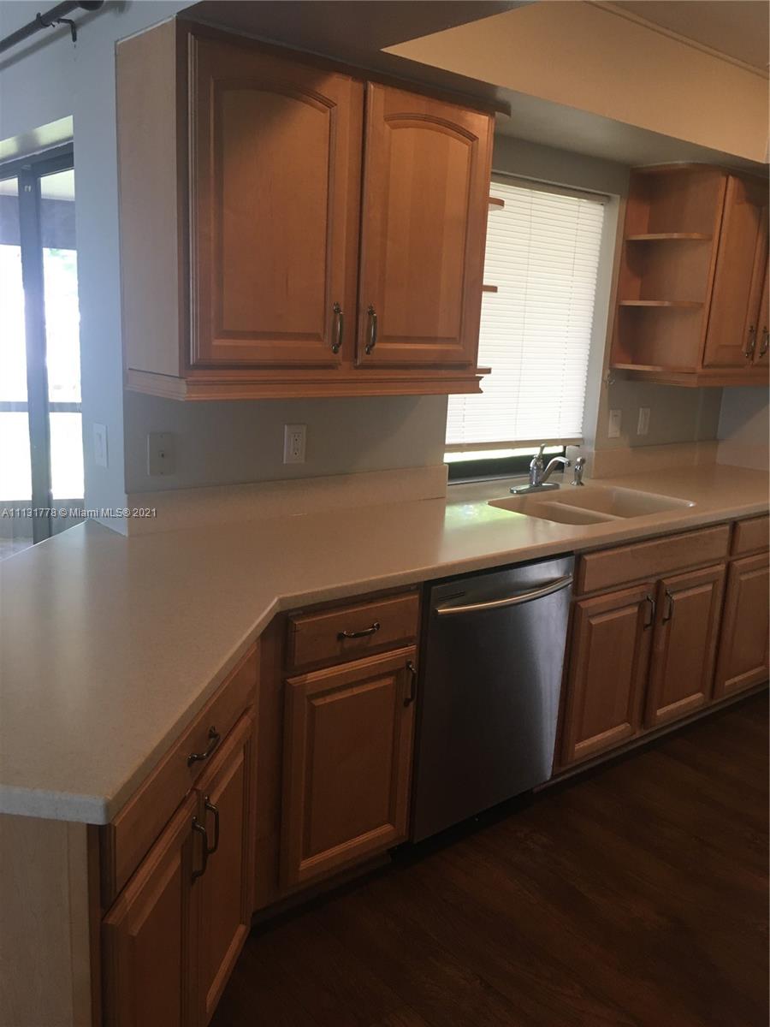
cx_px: 385
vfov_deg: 61.7
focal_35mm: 29
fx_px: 860
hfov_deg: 48.2
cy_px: 514
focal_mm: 4.15
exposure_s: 1/30
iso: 100
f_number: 2.2
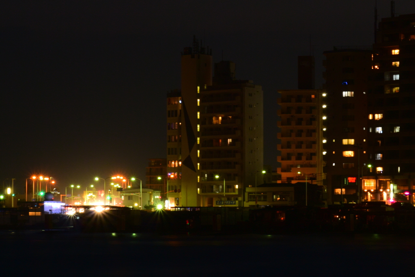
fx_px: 2178
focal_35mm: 189
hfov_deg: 10.9
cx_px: 208
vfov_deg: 7.3
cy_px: 138
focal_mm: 70
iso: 200
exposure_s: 17.4
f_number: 16
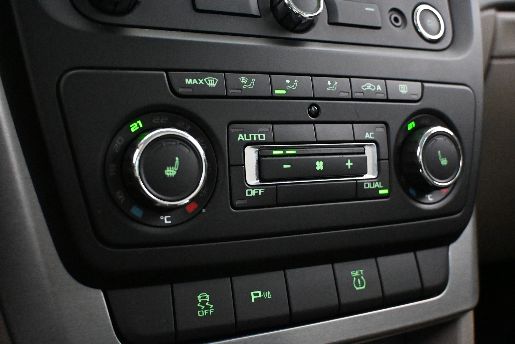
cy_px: 172
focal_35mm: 39
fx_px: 558
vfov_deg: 34.2
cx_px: 258
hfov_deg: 49.6
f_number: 4.5
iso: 12800
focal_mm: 26
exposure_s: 1/60
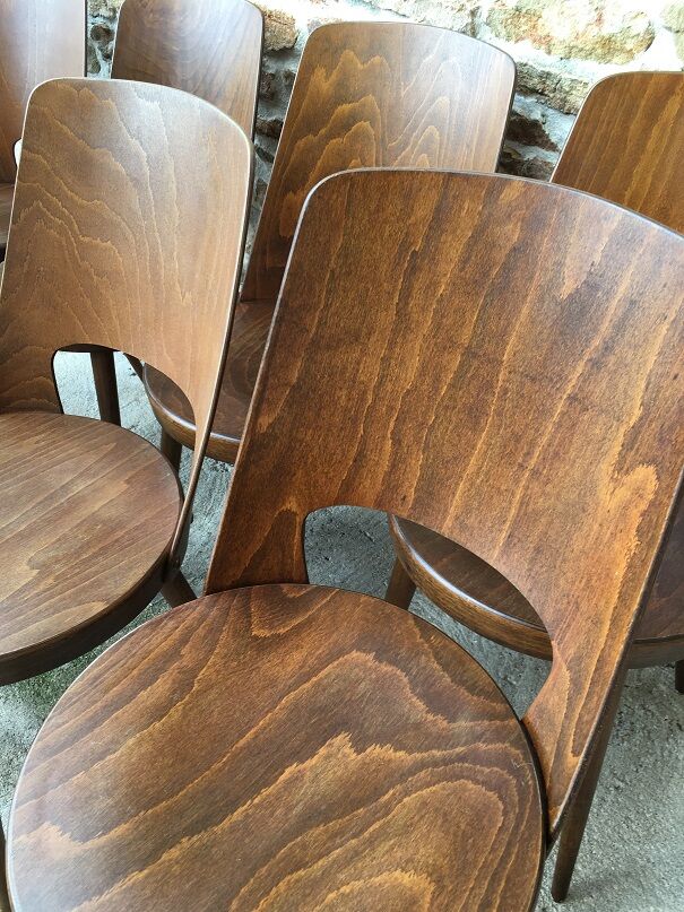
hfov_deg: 48.2
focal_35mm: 29
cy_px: 456
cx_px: 342
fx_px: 764
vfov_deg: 61.7
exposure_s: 1/100
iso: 25
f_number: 2.2
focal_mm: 4.15
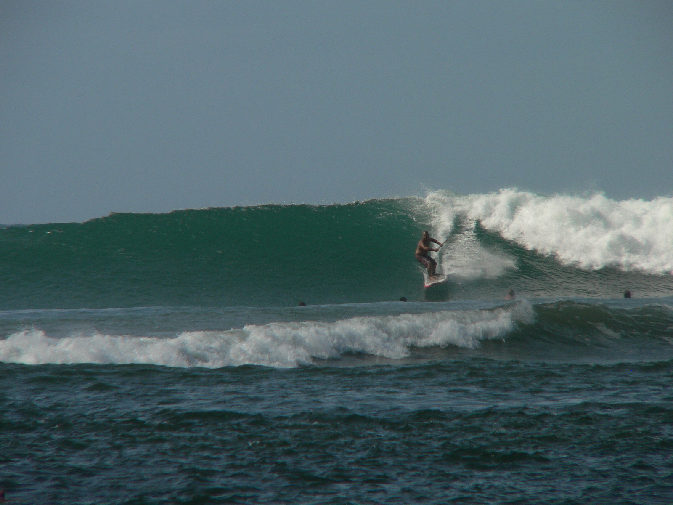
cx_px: 336
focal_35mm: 432
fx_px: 8399
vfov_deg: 3.4
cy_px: 252
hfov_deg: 4.6
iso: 80
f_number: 5
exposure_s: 1/1300
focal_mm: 72
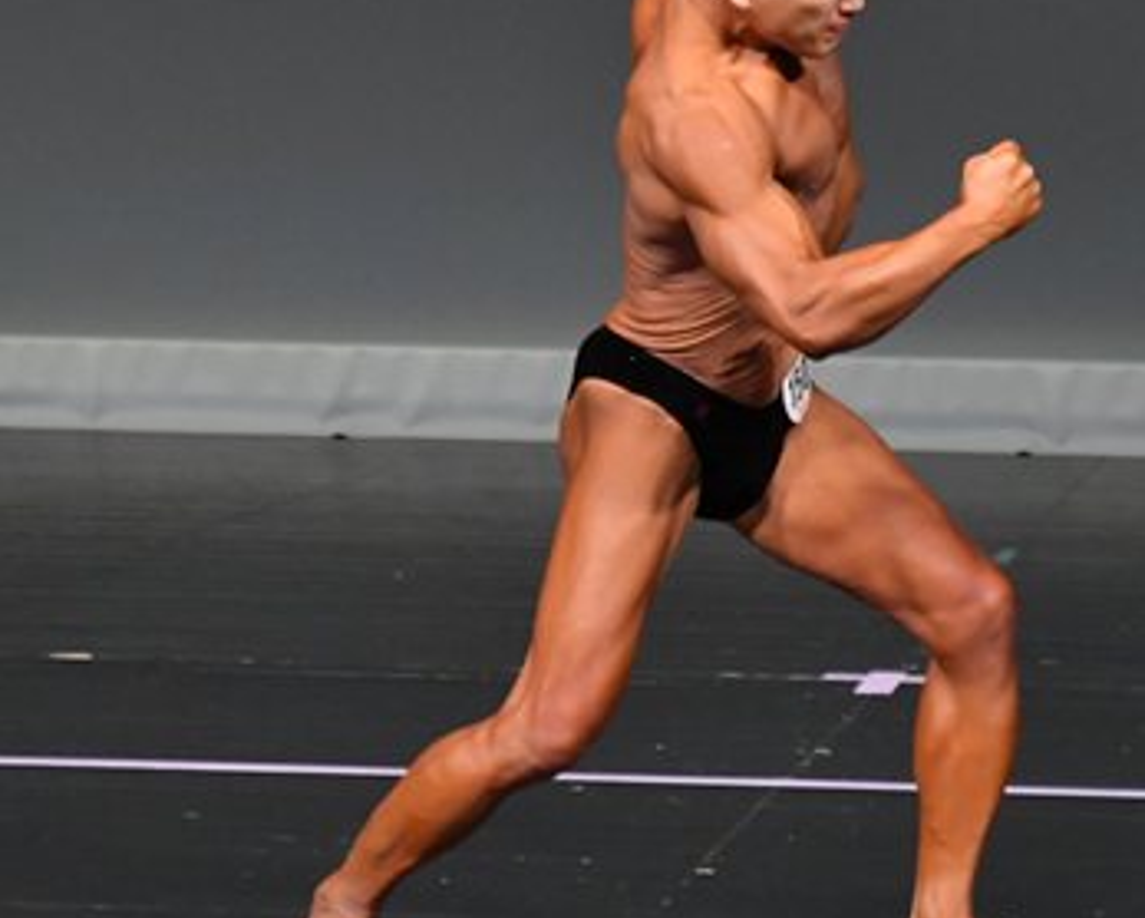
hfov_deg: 2.7
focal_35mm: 722
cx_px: 431
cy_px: 353
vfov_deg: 2.1
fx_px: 24481
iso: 4000
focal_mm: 230
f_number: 5.6
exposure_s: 1/400
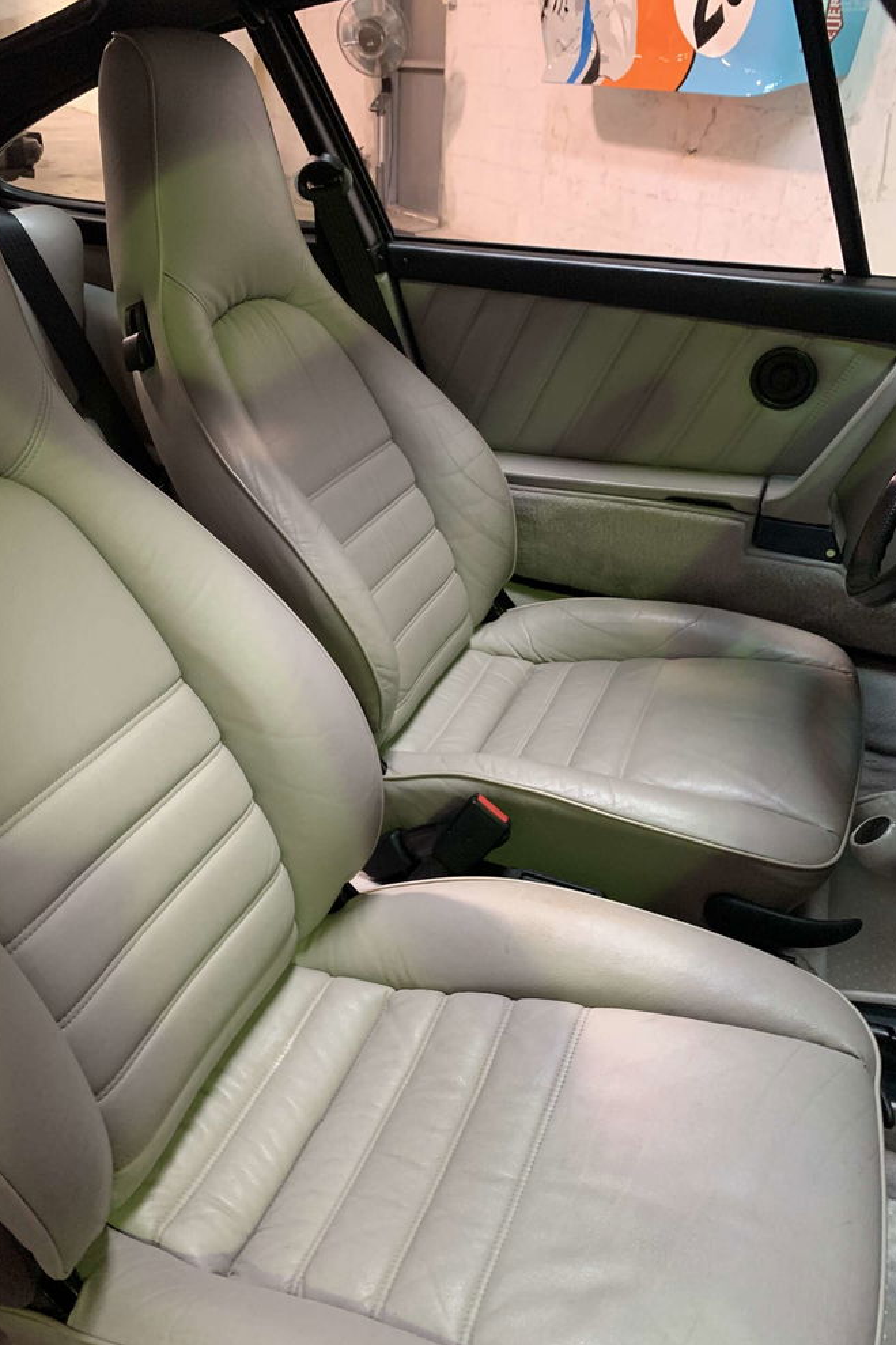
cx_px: 382
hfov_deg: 46.2
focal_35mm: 28
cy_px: 662
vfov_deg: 65.5
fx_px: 1046
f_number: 1.8
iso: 500
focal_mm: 4.25
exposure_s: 1/30
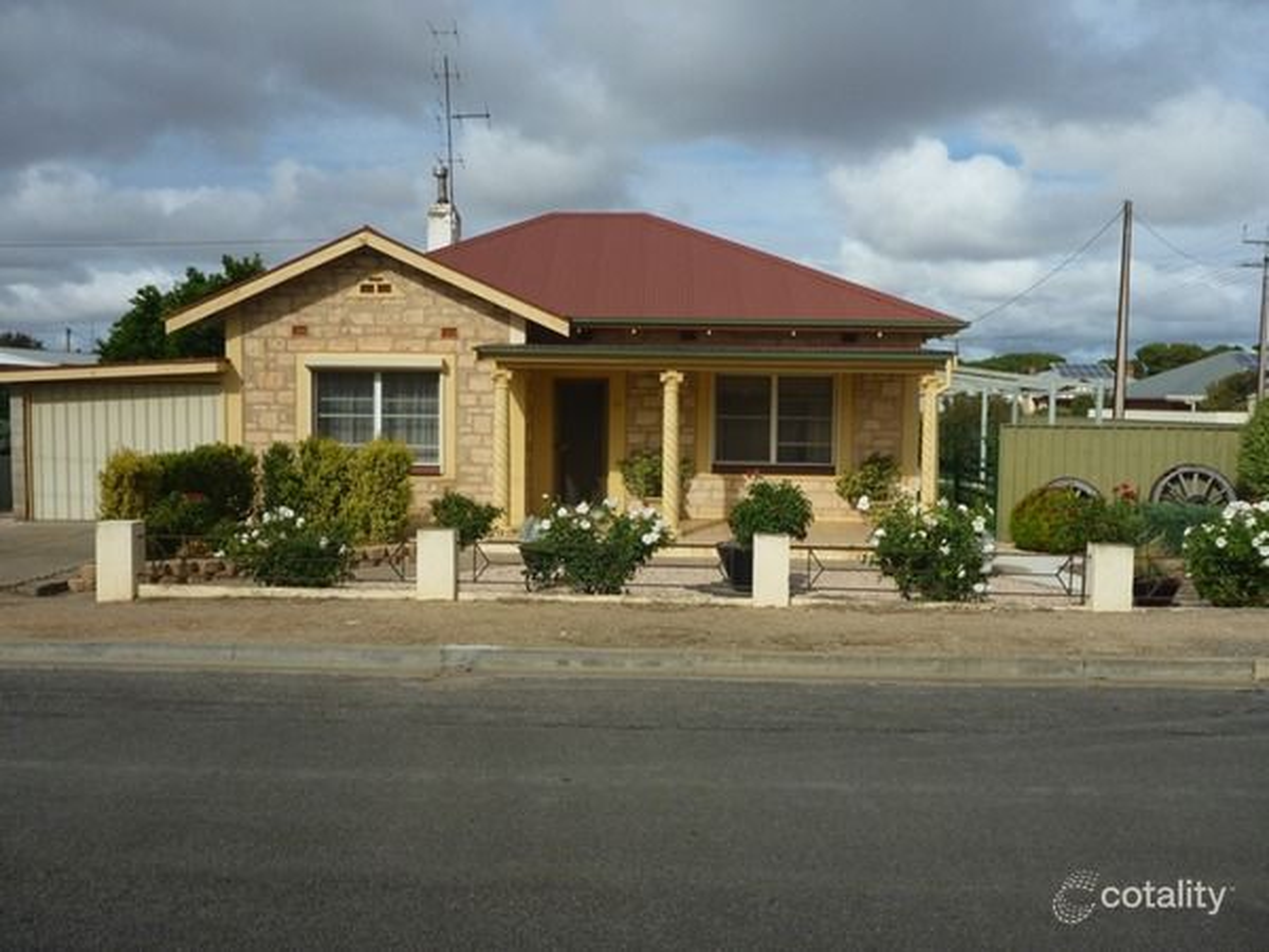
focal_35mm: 31
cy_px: 476
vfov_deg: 45.4
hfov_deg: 58.4
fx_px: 1136
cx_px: 634
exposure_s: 1/1300
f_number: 3.5
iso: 80
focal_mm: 5.5
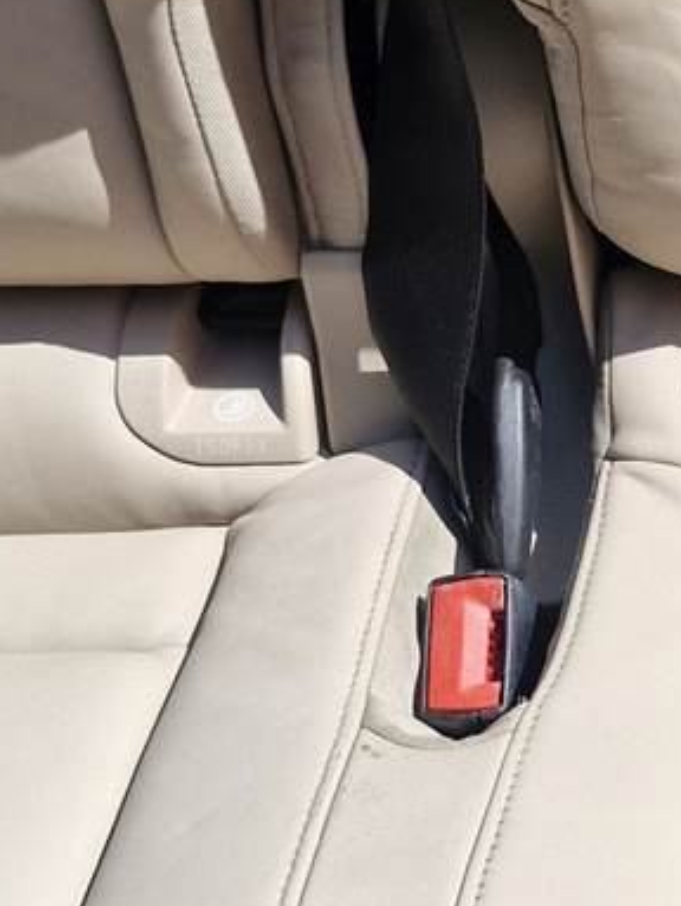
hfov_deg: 14.3
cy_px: 460
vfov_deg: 20.4
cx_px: 1052
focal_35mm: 96
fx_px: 2514
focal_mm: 5.54
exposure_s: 1/1648
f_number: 1.8
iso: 50
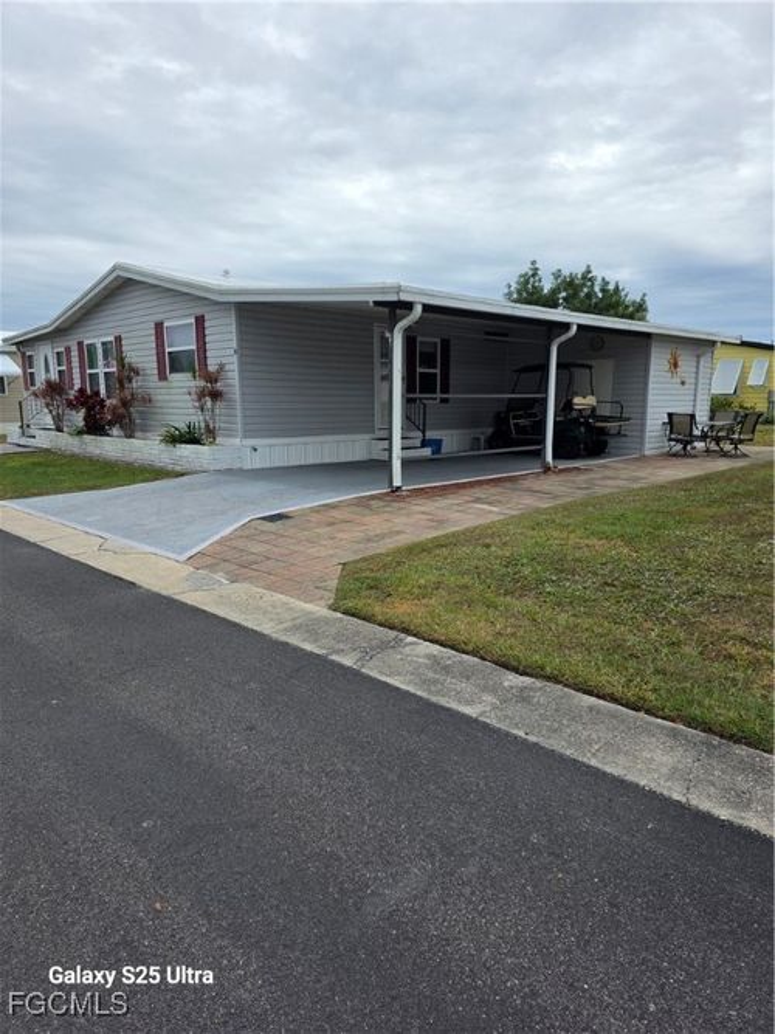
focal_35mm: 23
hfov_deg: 58.9
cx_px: 388
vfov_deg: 73.9
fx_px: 687
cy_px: 517
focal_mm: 6.3
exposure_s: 1/5153
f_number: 1.7
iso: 80
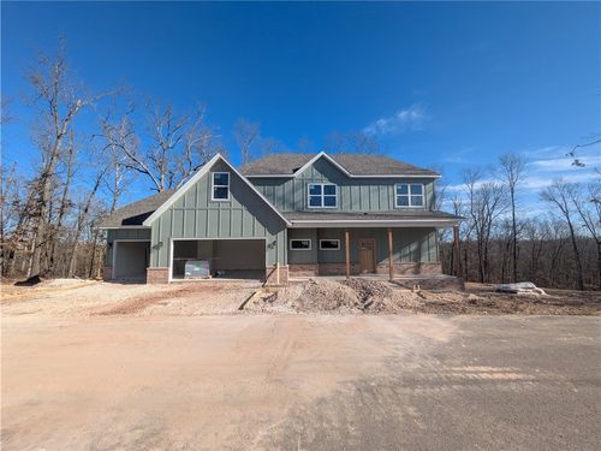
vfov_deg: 85.7
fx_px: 243
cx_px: 300
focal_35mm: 14
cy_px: 226
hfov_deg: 102.1
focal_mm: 1.83
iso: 48
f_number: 2.2
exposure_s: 1/1751
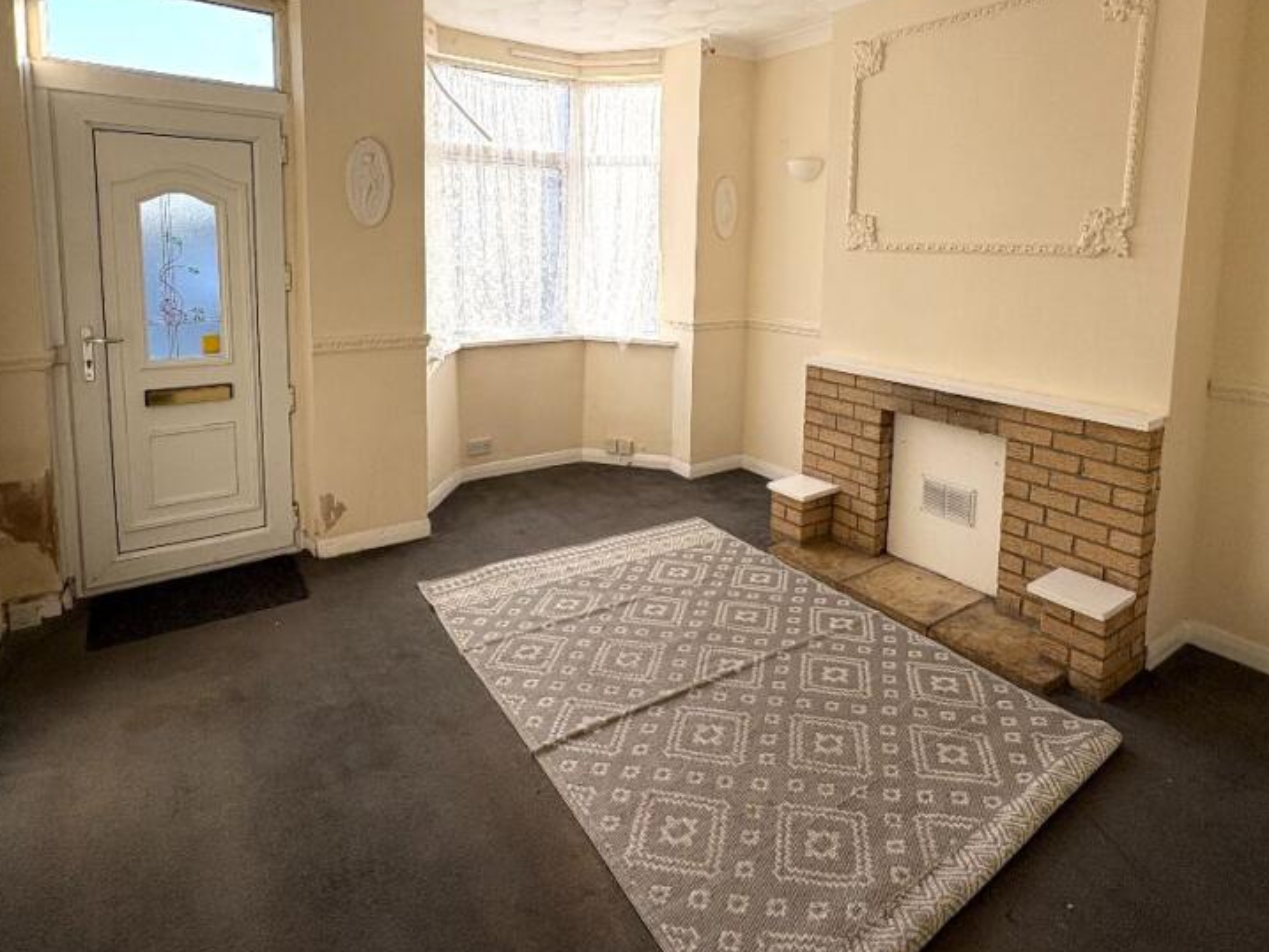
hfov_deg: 81.6
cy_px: 320
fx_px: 733
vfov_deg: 64.3
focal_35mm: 20
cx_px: 681
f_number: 2.2
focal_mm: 2.22
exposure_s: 1/364
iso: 50
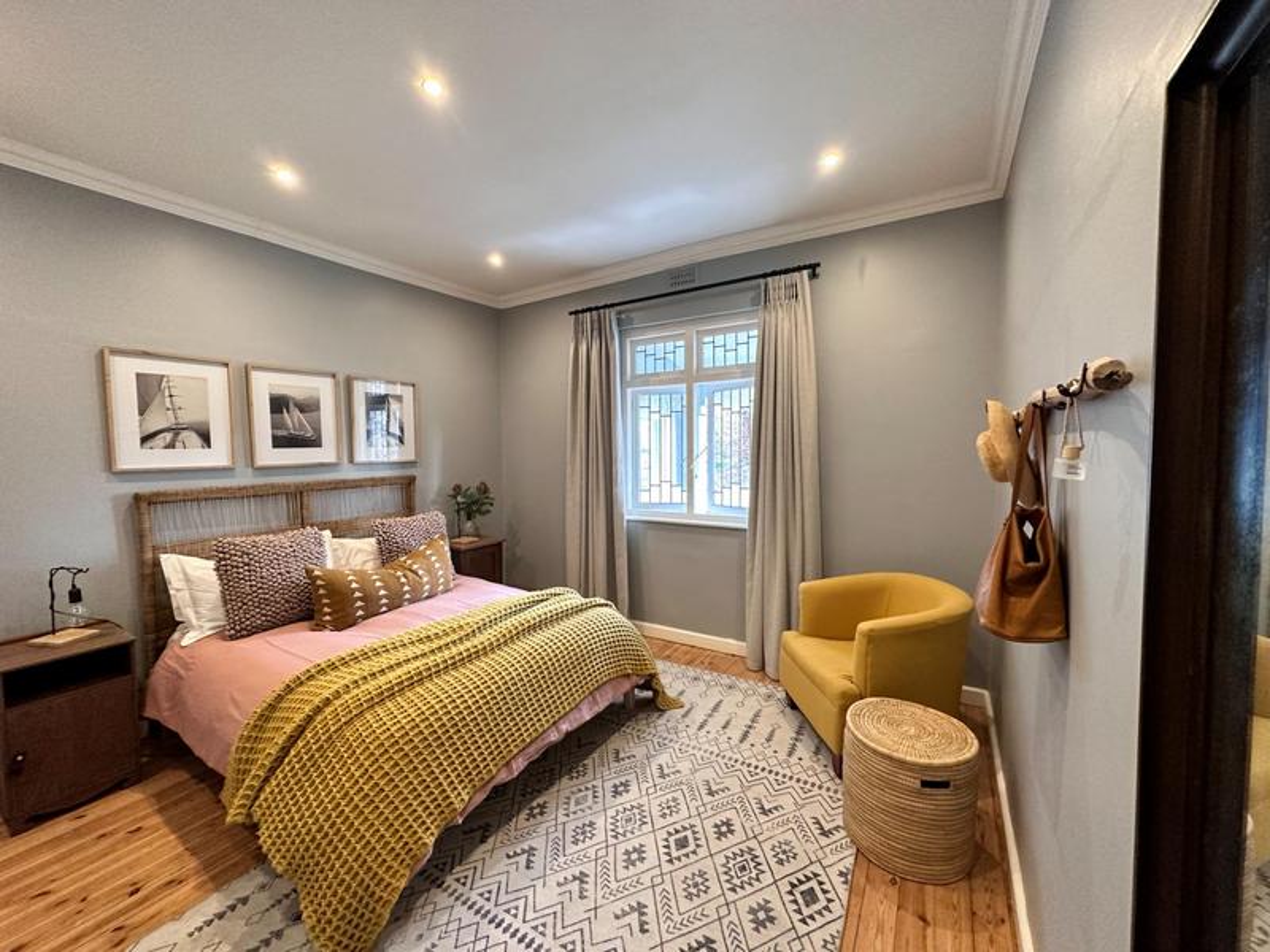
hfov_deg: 102.1
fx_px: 514
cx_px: 635
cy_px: 476
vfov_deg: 85.7
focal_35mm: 14
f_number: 2.2
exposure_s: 1/50
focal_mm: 2.22
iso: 250
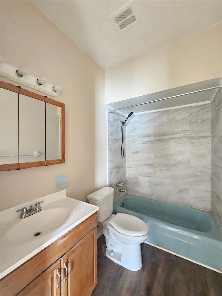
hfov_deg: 89.9
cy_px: 148
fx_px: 111
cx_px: 111
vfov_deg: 106.2
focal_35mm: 13
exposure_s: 1/24
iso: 3200
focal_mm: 2.2
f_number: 2.2
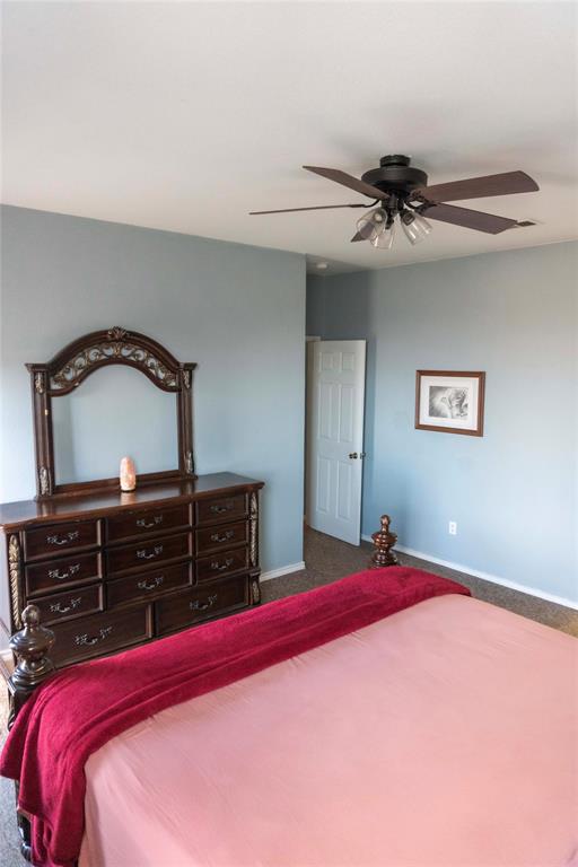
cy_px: 434
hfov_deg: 53.1
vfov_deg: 73.7
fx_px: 578
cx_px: 289
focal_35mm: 24
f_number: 3.5
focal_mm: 16
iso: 2000
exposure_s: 1/60
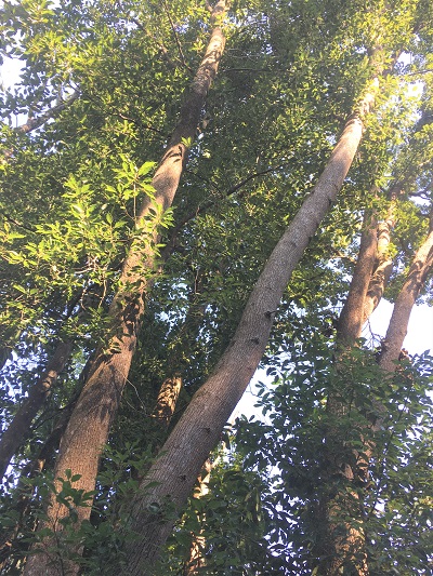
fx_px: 483
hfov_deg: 48.2
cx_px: 216
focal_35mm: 29
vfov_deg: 61.6
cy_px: 288
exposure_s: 1/157
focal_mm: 4.15
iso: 25
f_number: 2.2
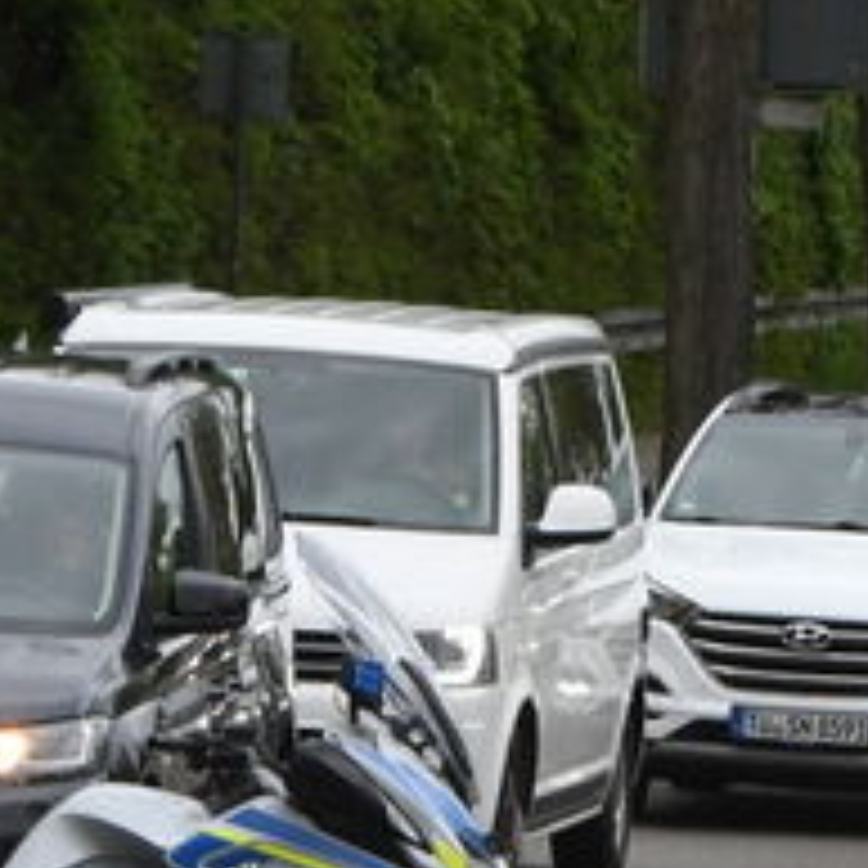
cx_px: 1205
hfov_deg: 3.4
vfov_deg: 3.4
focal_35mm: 515
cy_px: 787
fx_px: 14600
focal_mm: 65
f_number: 14
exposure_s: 1/250
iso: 640
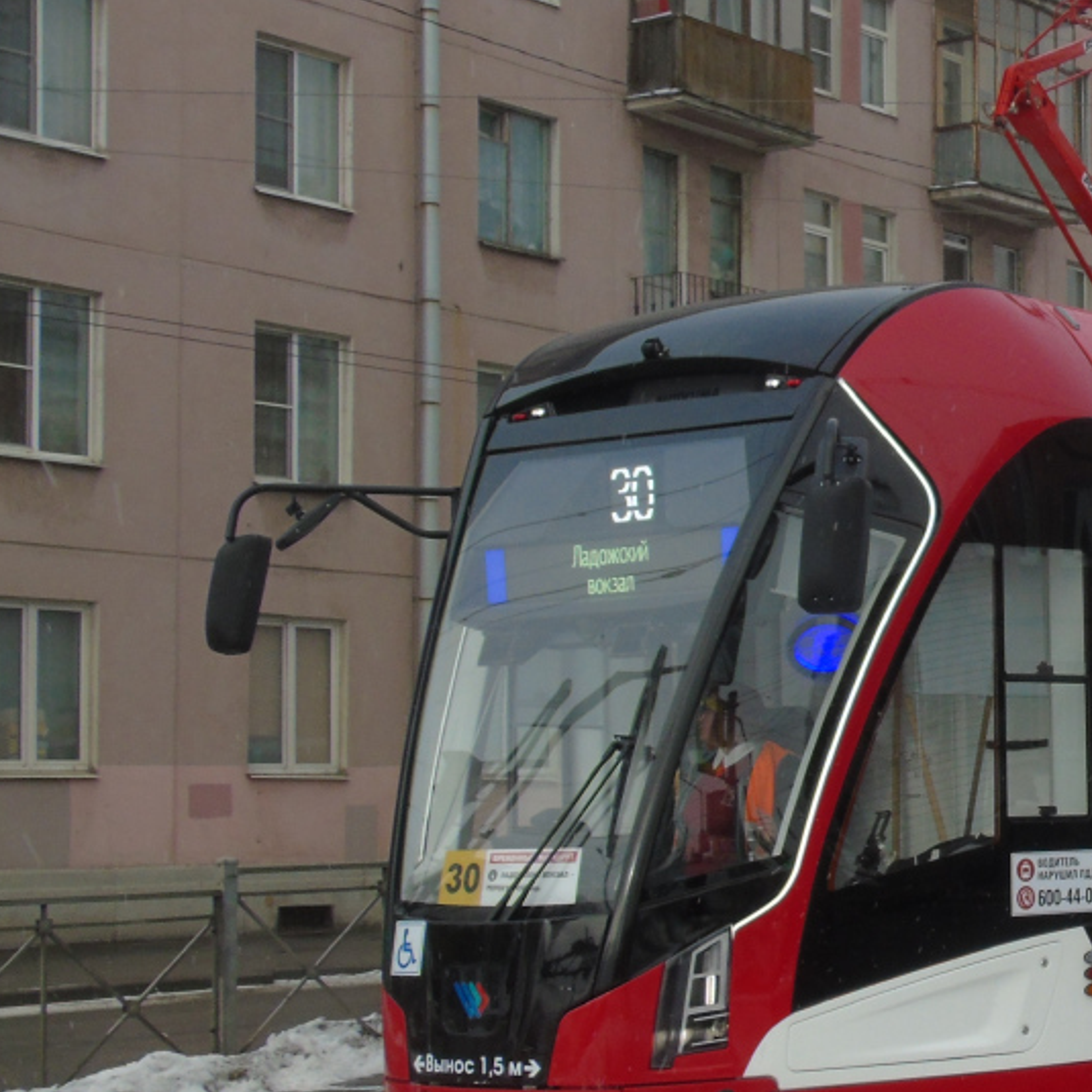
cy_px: 615
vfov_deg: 23.7
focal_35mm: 73
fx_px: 2605
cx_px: 1217
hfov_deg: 22.3
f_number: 5.9
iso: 80
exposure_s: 1/160
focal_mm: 6.1
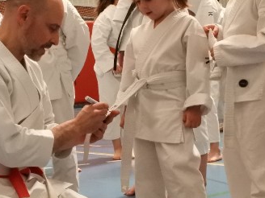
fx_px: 597
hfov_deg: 25.0
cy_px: 127
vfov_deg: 18.9
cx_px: 107
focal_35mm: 78
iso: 1600
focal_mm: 7.2
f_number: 6
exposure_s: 1/160
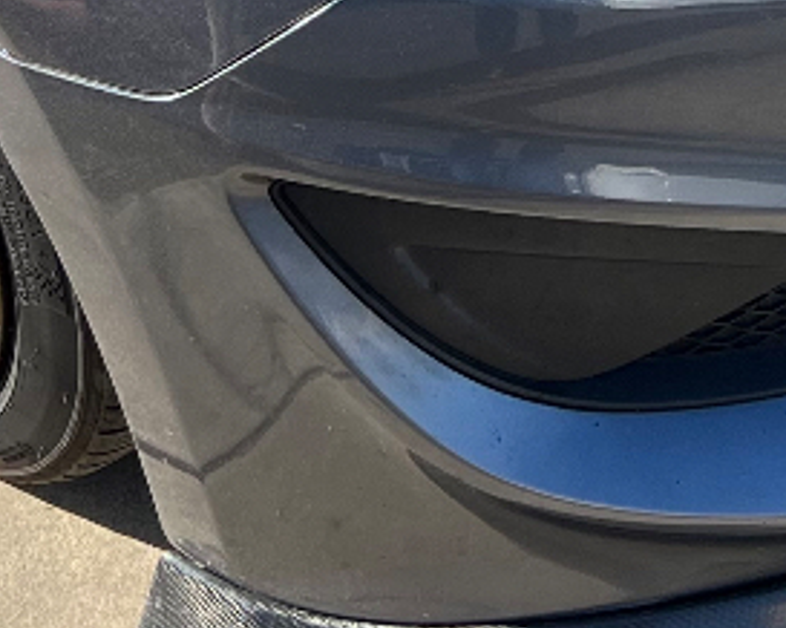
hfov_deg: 14.6
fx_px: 3068
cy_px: -673
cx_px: 328
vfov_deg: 10.6
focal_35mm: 132
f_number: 1.5
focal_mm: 5.7
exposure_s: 1/2123
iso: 50
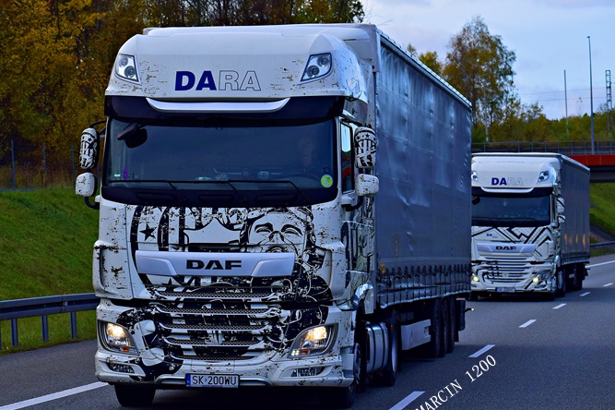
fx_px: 2151
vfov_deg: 10.9
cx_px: 278
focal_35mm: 126
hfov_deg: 16.3
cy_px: 192
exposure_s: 1/1000
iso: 400
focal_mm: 70
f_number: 6.3
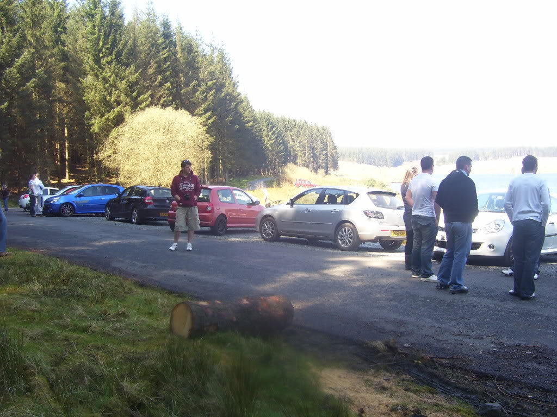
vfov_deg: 41.8
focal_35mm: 34
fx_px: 547
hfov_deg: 54.0
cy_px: 208
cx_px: 278
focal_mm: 5.6
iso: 80
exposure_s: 1/180
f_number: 2.7
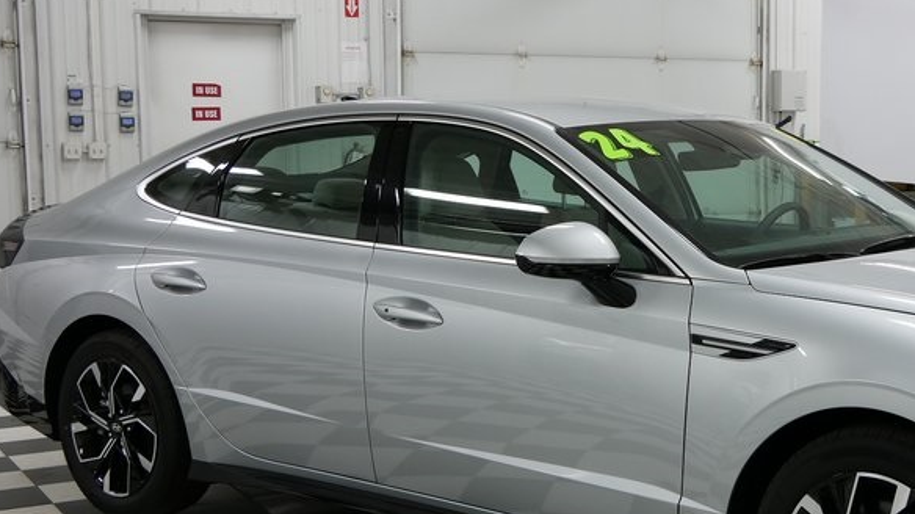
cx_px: 694
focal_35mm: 65
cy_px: 290
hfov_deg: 31.7
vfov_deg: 18.5
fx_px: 1576
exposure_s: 1/60
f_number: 3.8
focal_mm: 17
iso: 320
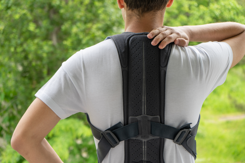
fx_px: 476
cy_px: 82
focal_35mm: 70
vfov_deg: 19.5
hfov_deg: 28.8
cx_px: 122
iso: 100
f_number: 5.6
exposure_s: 1/80
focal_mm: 70
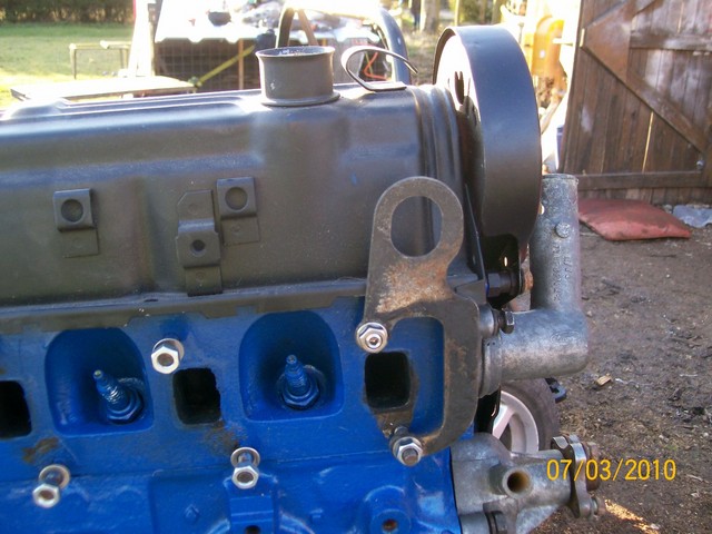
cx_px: 356
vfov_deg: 39.7
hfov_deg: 51.4
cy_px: 267
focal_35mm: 36
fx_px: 740
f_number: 2.7
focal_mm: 6
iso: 80
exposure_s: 1/64
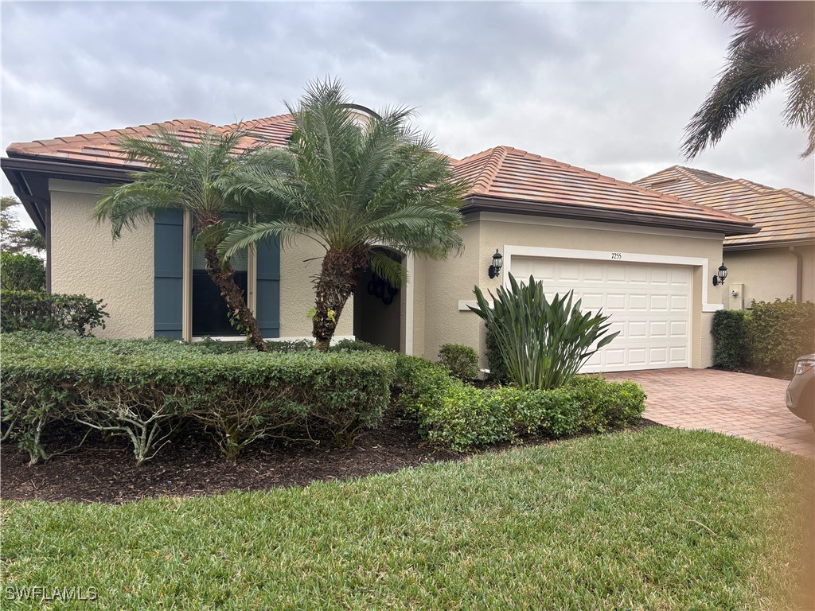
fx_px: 612
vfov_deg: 53.1
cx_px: 408
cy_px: 306
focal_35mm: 26
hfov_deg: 67.3
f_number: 1.6
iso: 50
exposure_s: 1/341
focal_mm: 5.96
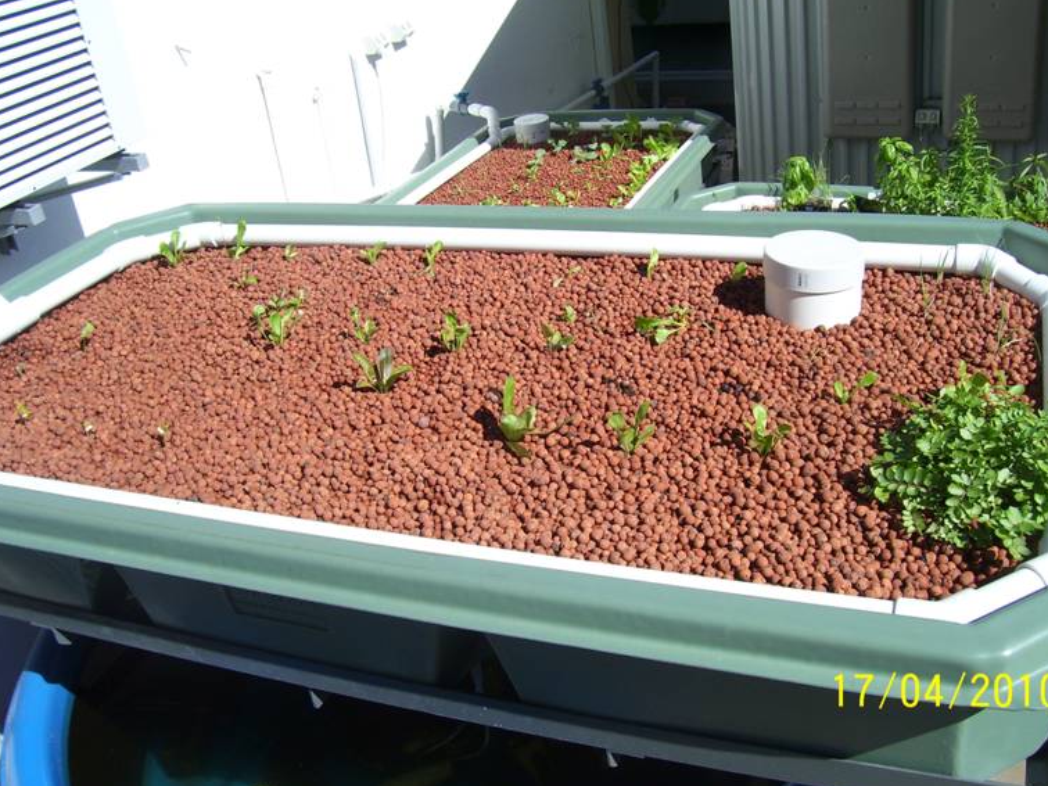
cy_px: 377
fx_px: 1090
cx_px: 546
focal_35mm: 36
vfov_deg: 39.6
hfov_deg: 51.3
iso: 80
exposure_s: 1/500
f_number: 4.8
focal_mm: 5.6
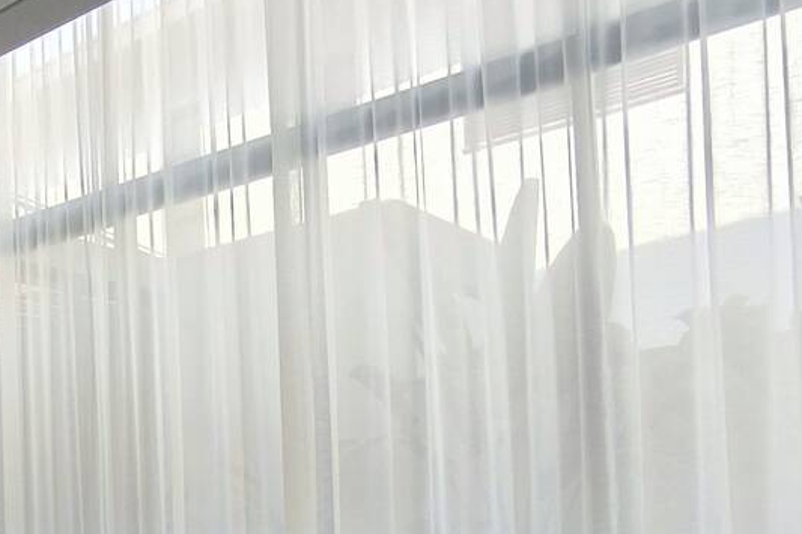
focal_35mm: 45
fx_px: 1002
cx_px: 147
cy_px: 492
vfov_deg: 28.6
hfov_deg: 41.5
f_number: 2.2
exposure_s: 1/134
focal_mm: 1.65
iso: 50
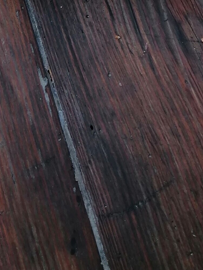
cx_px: 149
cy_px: -120
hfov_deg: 17.5
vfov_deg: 20.4
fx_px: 657
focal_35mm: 84
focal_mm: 3.96
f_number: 1.8
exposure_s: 1/203
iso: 50
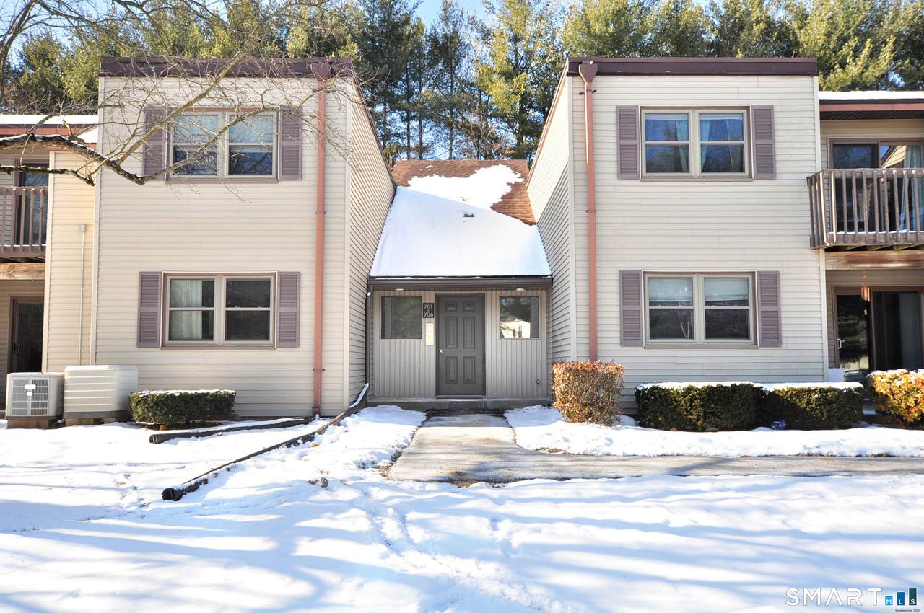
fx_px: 769
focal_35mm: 30
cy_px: 306
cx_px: 462
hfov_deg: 62.0
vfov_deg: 43.5
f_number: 7.1
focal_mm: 20
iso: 200
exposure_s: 1/160
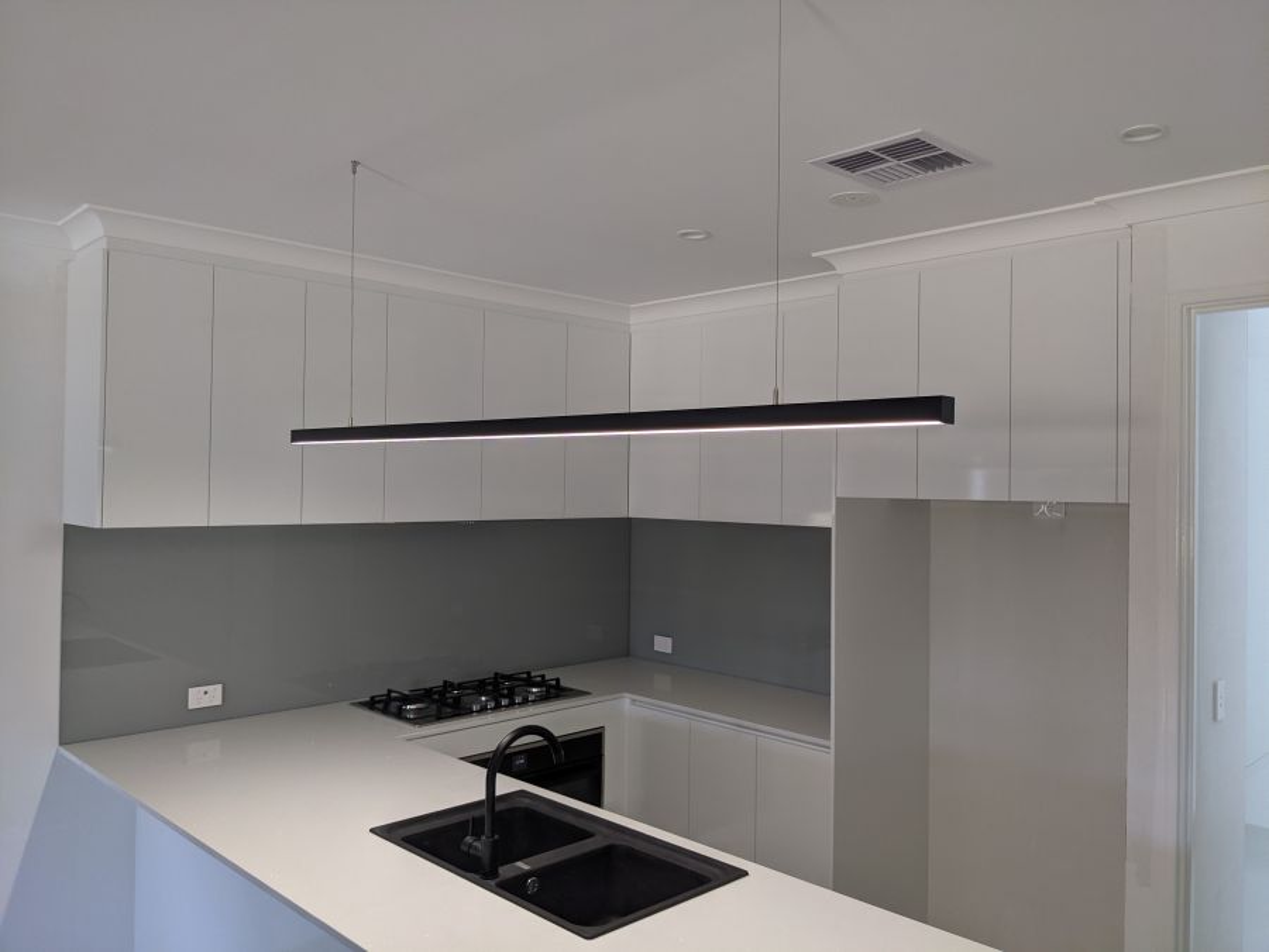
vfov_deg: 51.4
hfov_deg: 65.3
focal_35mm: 27
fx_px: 990
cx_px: 634
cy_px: 476
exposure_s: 1/33.3
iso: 74
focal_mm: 4.38
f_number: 1.73
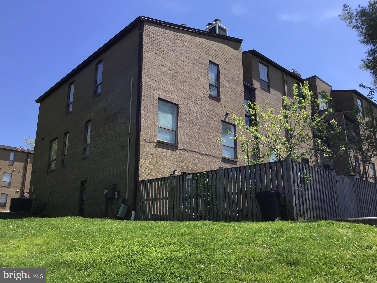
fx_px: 338
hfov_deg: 58.4
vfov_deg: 45.4
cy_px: 142
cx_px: 188
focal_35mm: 31
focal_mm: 3.3
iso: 25
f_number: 2.4
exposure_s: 1/734
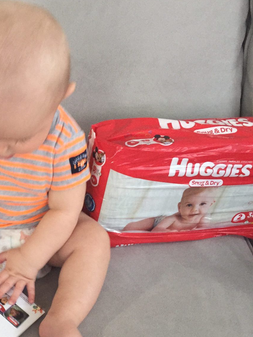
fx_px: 478
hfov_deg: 28.8
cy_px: 239
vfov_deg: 38.2
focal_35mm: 49
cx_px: 40
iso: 250
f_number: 2.2
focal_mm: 4.15
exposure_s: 1/24
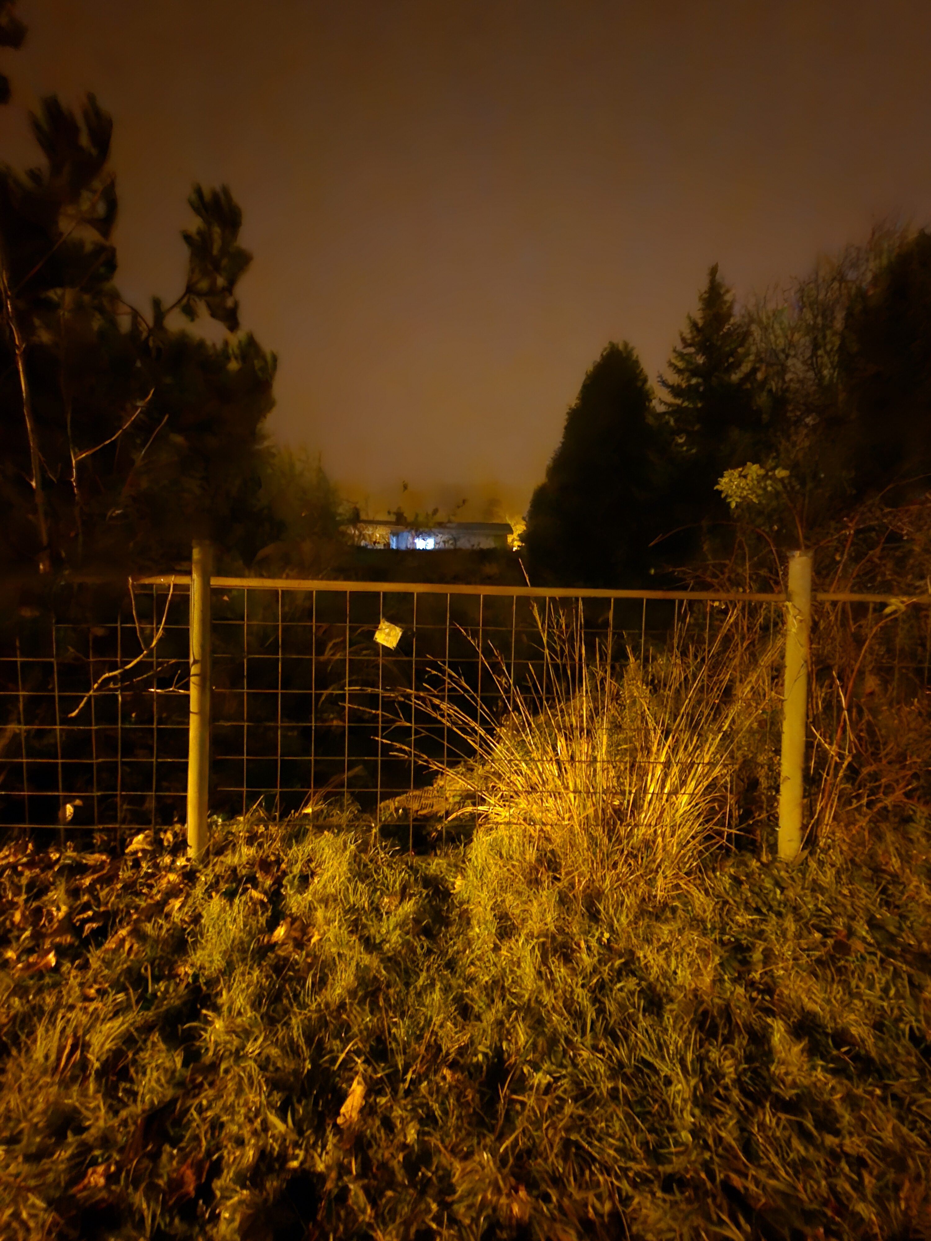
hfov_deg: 89.9
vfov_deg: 106.2
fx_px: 466
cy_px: 620
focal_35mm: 13
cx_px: 466
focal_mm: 1.74
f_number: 2.2
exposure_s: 1/2
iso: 2000
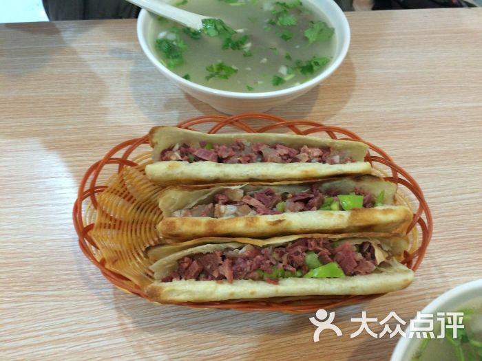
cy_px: 180
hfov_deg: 61.7
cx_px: 241
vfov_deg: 48.2
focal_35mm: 29
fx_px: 404
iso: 200
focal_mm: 4.15
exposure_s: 1/33
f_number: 2.2
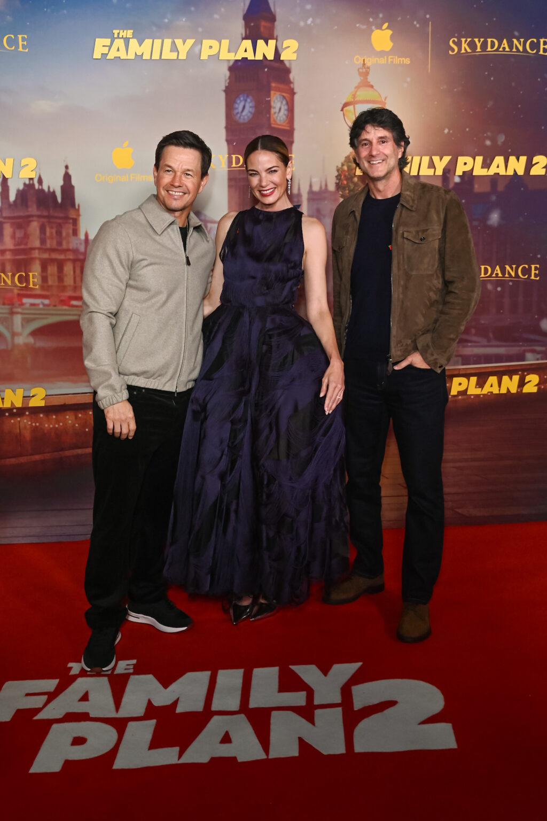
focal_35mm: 31
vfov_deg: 60.3
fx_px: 706
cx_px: 274
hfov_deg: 42.3
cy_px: 410
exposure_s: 1/200
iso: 1600
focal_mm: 31
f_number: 5.6
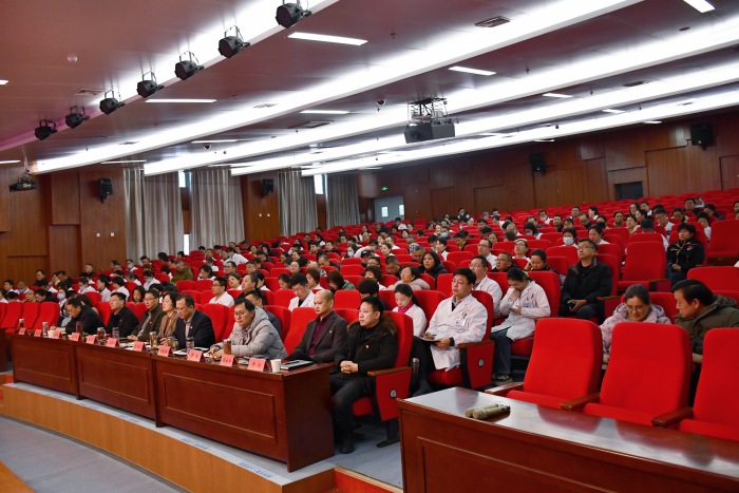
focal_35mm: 27
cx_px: 370
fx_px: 554
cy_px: 246
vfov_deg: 47.9
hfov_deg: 67.4
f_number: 3.5
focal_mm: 18
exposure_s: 1/125
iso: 1800
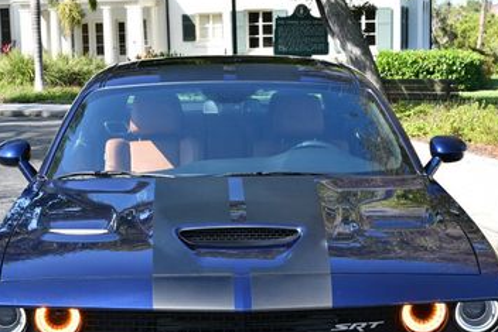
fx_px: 1259
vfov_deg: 14.9
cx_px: 246
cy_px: 294
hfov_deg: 22.4
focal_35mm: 91
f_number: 8
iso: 200
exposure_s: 1/250
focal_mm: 25
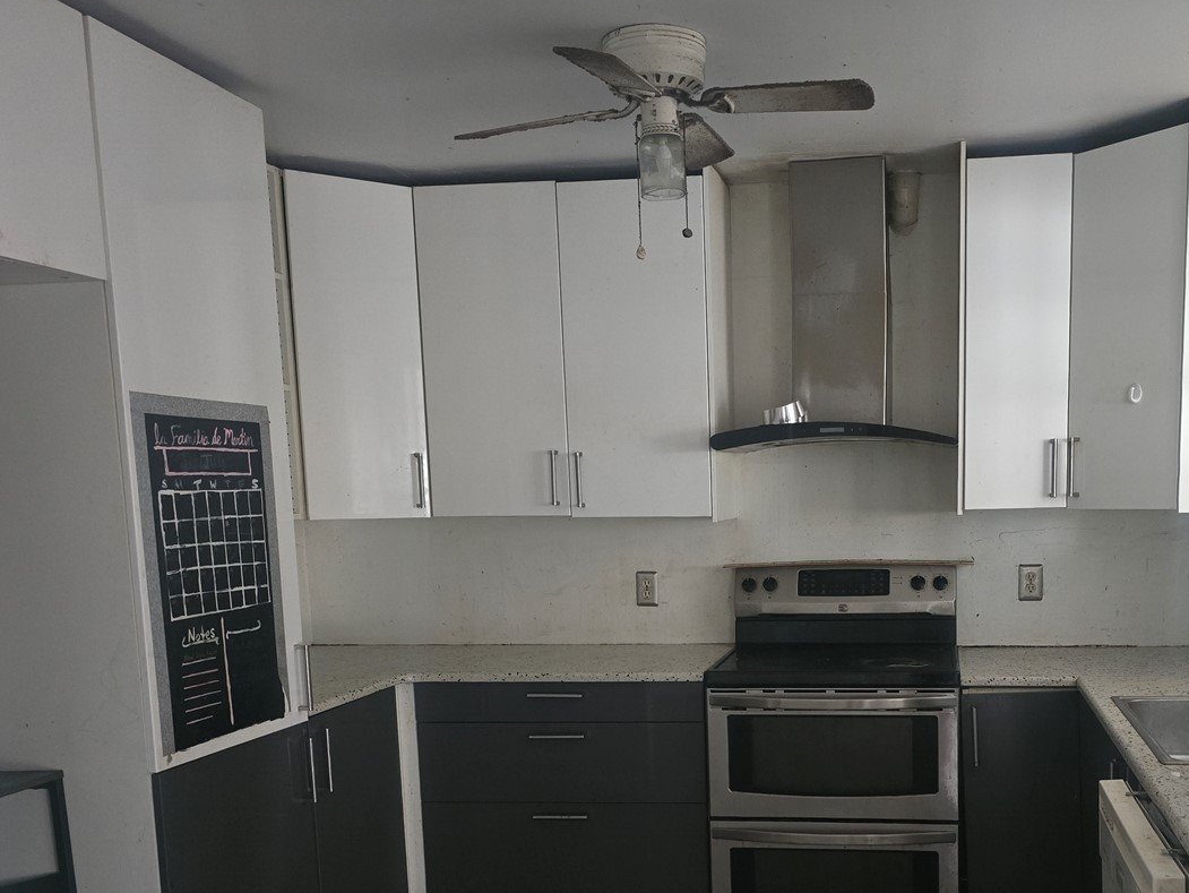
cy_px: 664
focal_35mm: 35
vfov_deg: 39.7
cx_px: 778
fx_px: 1203
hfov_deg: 51.8
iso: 1600
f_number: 1.7
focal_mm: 6.3
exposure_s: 1/40
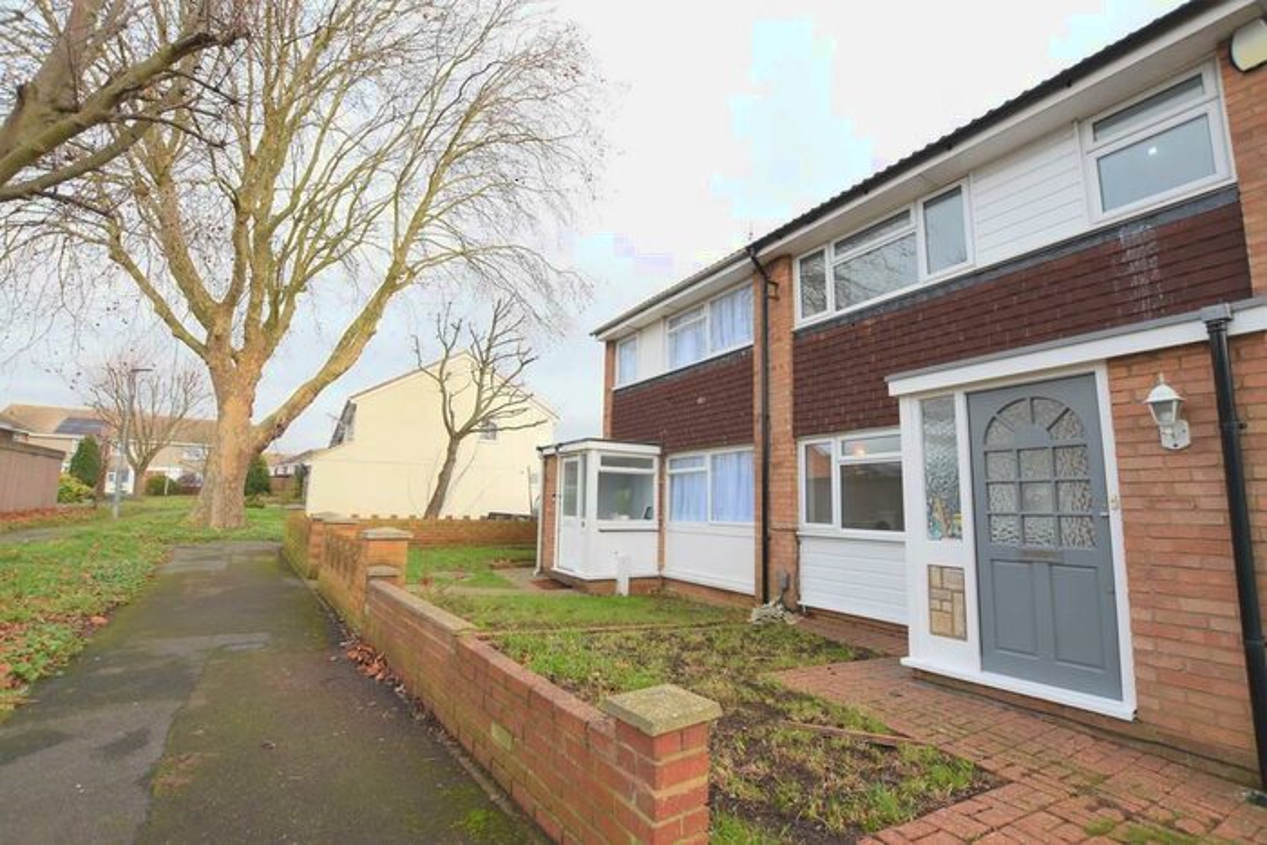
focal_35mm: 15
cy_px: 422
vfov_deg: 77.4
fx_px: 528
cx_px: 634
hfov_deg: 100.4
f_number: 5
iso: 400
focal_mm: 10
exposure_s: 1/250
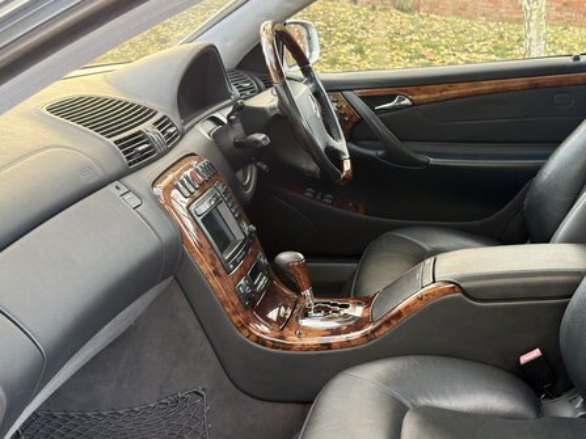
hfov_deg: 42.5
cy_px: 300
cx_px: 440
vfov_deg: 33.2
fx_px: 728
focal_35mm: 43
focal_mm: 6.76
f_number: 1.78
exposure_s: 1/60
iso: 160
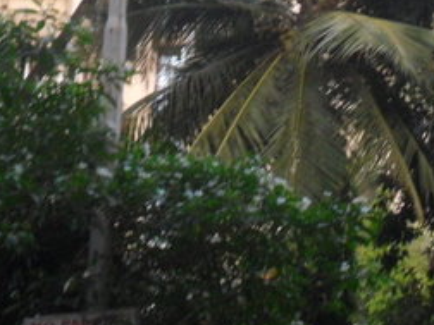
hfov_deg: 14.4
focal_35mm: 132
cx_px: 539
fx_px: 1655
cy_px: 3
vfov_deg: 11.1
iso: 240
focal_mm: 9.3
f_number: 5
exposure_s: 1/60
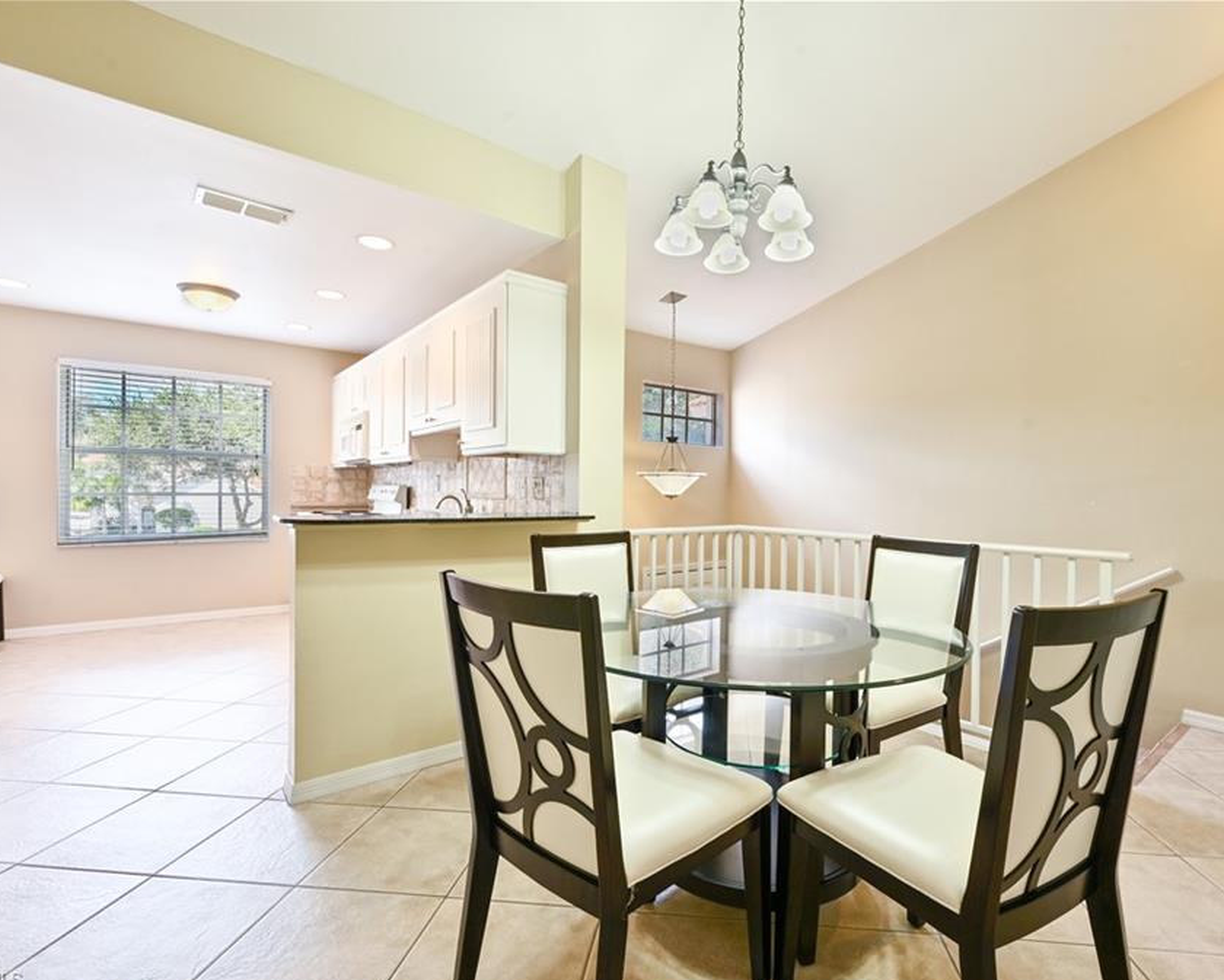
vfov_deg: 80.4
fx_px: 580
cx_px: 666
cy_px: 495
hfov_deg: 92.9
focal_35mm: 16
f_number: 10
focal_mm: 14
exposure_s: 1/6
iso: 125
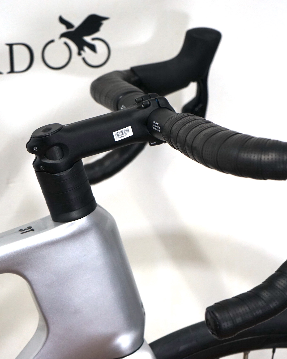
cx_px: 184
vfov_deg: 26.8
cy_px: 180
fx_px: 754
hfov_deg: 21.5
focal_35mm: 71
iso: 1250
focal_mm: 50
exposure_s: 1/160
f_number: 4.5
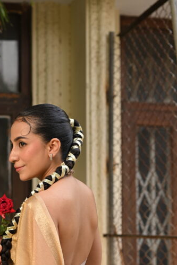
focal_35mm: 90
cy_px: 210
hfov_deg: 15.1
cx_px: 26
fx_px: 664
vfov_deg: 22.3
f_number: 3.2
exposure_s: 1/60
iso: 100
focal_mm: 50
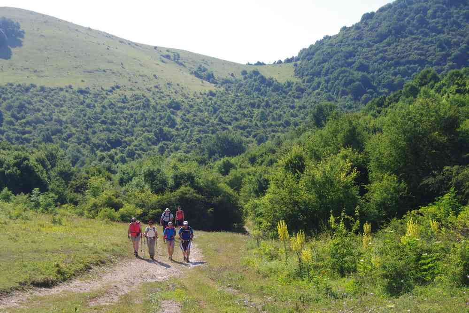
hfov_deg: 34.4
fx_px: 758
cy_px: 156
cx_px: 234
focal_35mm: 58
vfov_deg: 23.3
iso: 200
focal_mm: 38.8
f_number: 10
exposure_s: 1/60
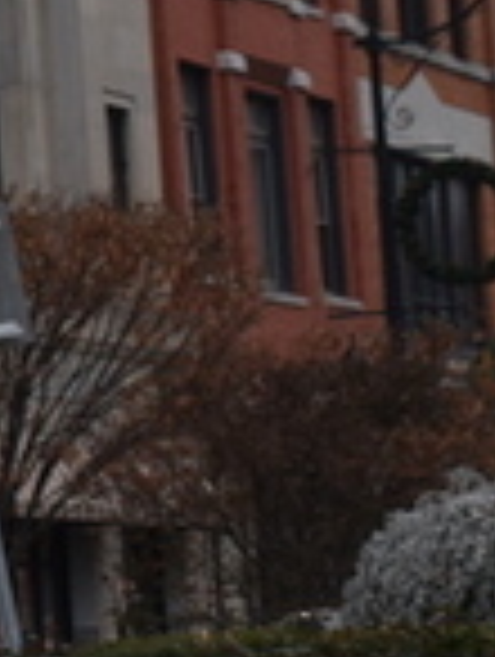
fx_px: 5573
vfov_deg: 6.7
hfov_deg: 4.8
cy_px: -279
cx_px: -1094
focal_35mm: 293
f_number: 6.3
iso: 100
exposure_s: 1/160
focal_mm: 31
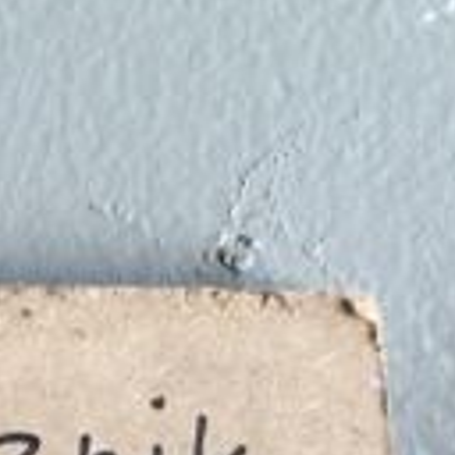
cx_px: -515
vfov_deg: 9.1
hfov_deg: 8.8
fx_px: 2766
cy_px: 755
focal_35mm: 186
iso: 64
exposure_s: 1/30
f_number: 2.2
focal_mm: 4.12
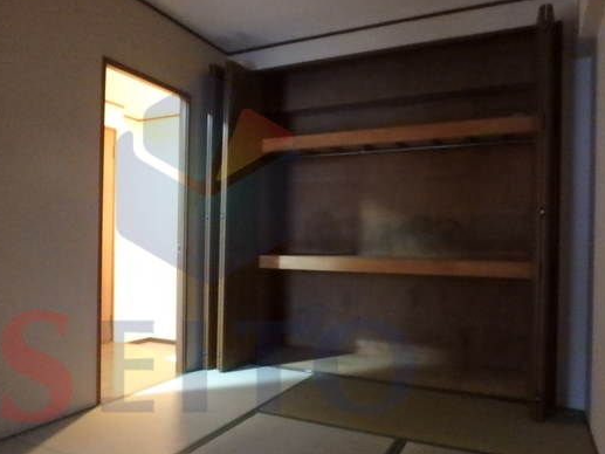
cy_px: 249
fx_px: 455
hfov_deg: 67.3
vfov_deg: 53.0
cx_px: 302
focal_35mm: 26
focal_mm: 3.7
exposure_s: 1/4
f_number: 3.5
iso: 1600
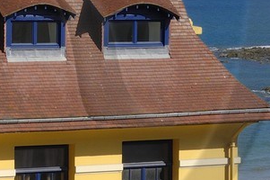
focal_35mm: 223
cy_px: -21
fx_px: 1671
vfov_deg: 6.1
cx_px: -84
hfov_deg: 9.1
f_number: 10
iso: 100
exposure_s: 1/160
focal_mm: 28
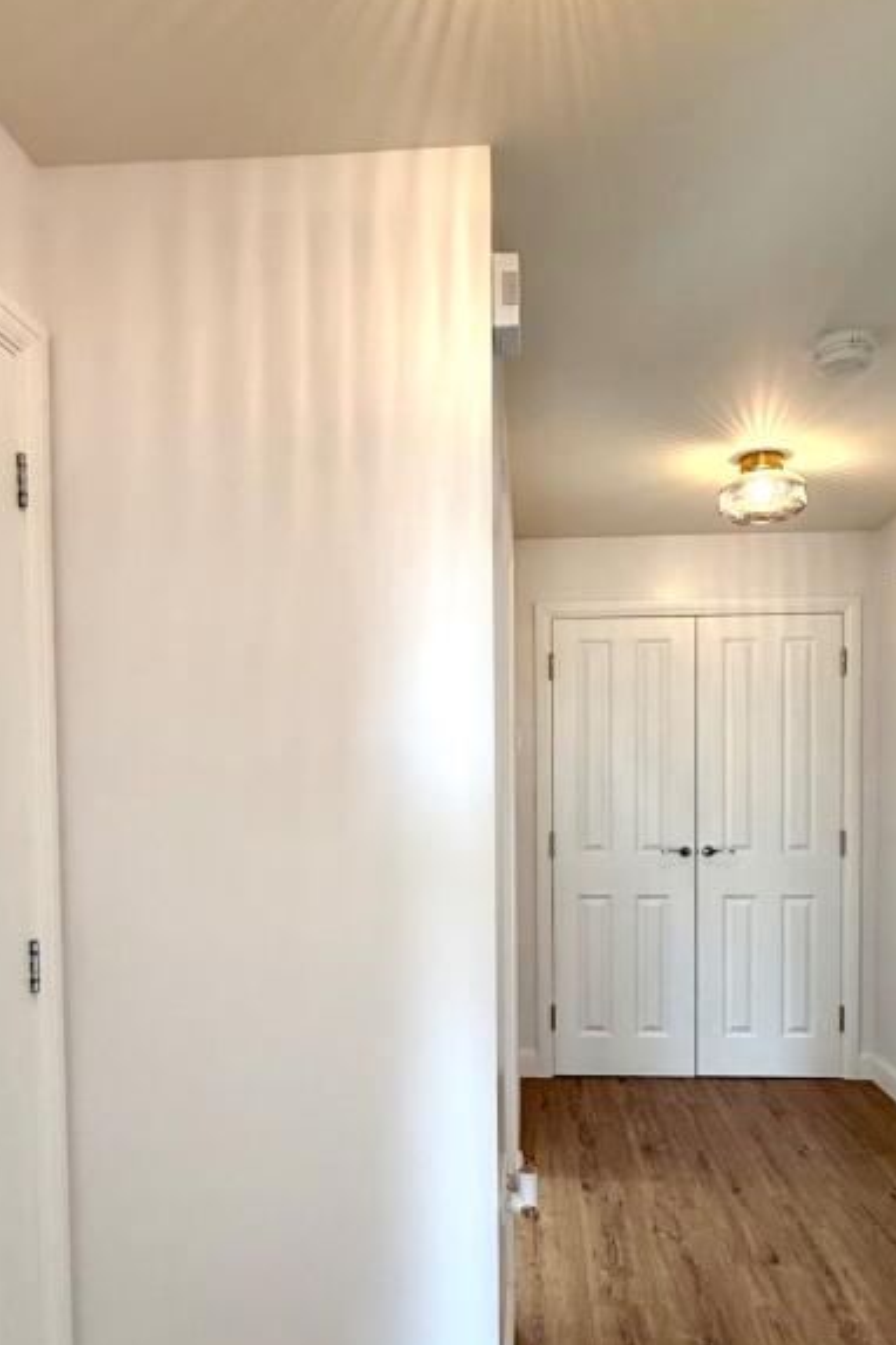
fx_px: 971
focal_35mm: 26
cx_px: 469
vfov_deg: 68.6
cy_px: 812
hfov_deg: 49.5
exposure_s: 1/100
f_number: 2.2
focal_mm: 2.22
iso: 200
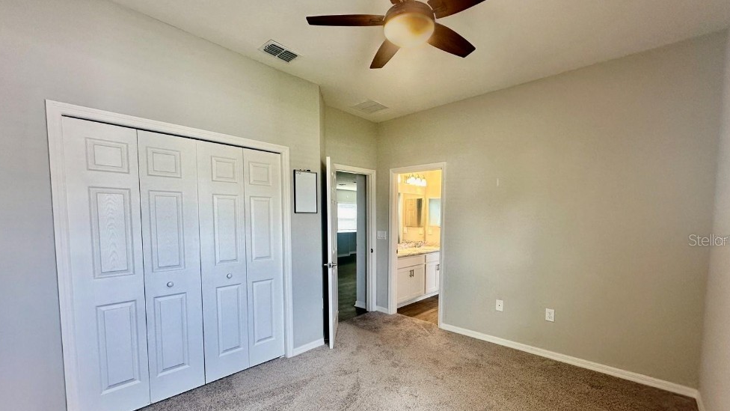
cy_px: 240
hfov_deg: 99.3
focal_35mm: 16
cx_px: 376
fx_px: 310
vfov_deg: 66.6
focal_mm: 2.22
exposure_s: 1/120
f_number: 2.2
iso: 160
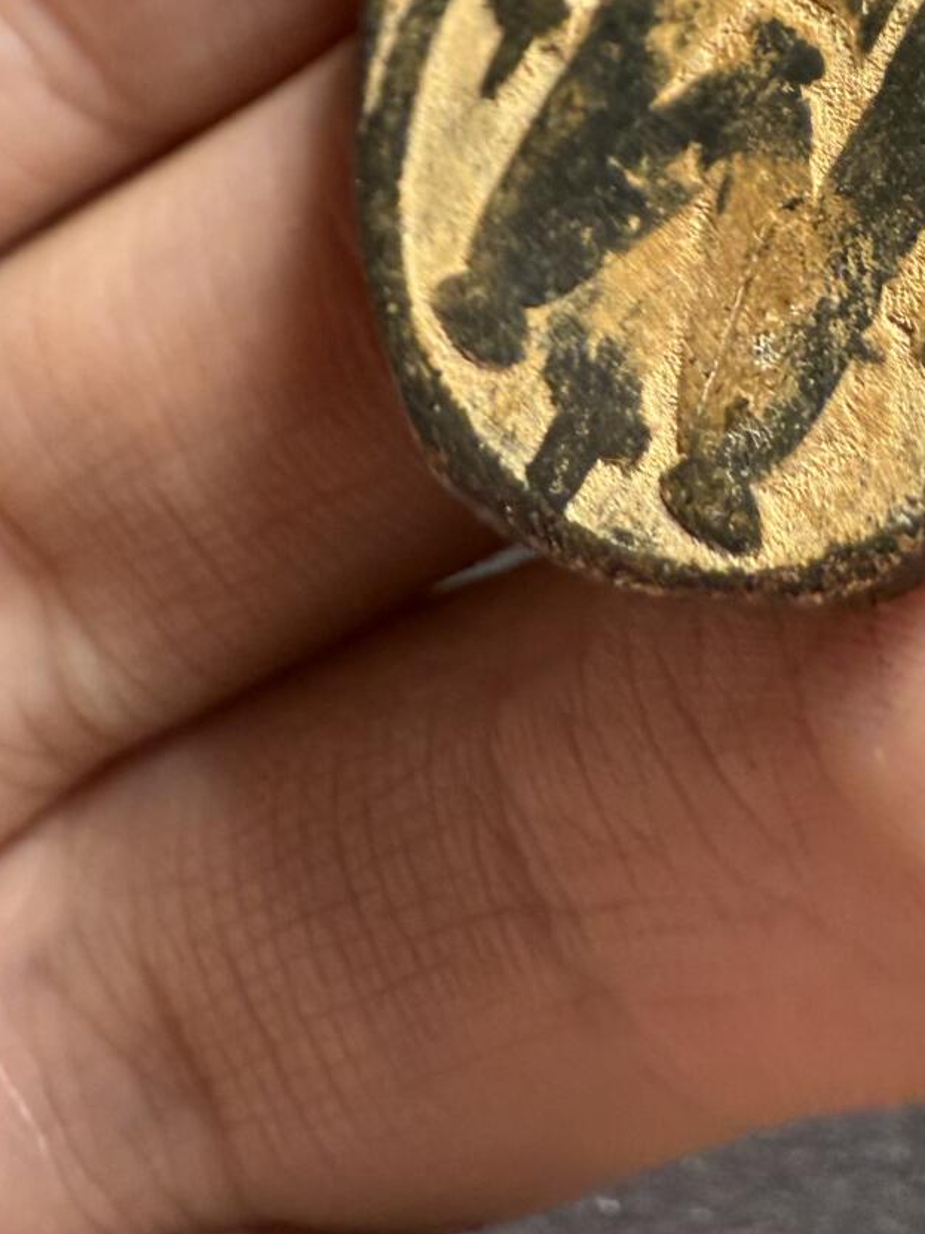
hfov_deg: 27.1
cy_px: -30
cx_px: 823
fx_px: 1853
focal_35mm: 52
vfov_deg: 33.4
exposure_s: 1/99
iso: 160
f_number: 2.2
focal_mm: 2.22
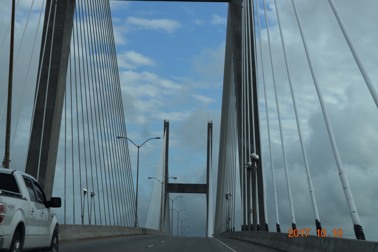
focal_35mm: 78
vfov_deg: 17.5
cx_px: 189
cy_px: 126
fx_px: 819
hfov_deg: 26.0
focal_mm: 52
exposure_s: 1/400
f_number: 10
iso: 200
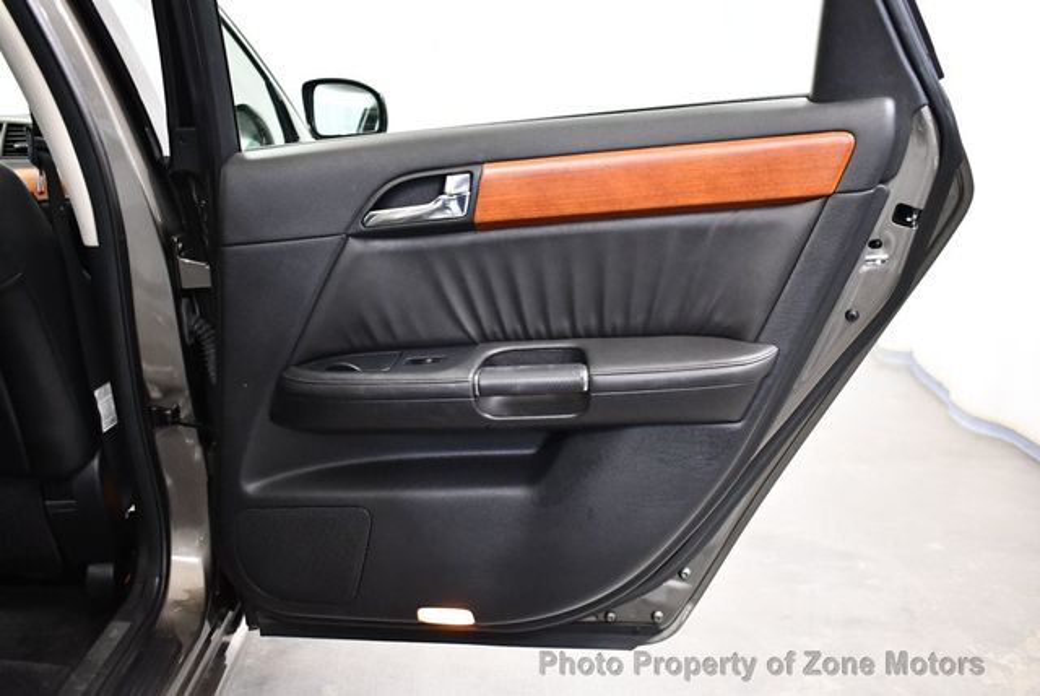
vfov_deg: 36.9
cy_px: 348
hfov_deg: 53.1
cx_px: 520
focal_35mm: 36
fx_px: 1041
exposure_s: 1/80
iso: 3200
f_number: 3.5
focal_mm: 18
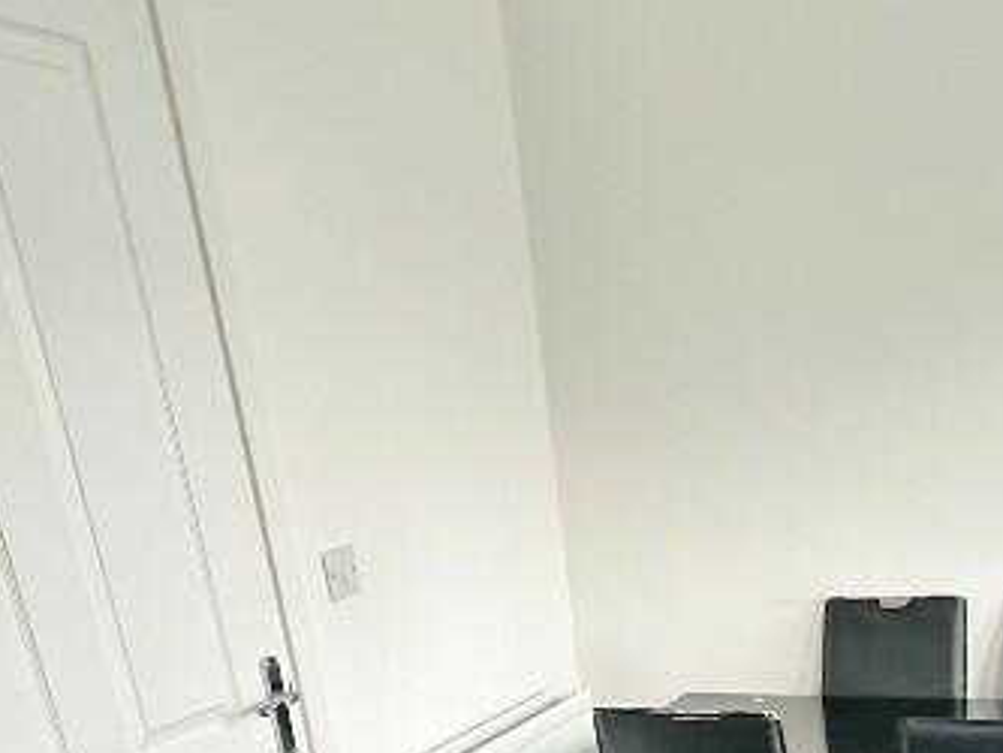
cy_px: 961
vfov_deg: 28.2
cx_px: 714
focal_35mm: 43
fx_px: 1246
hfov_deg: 42.9
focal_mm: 2.22
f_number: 2.2
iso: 400
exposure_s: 1/60
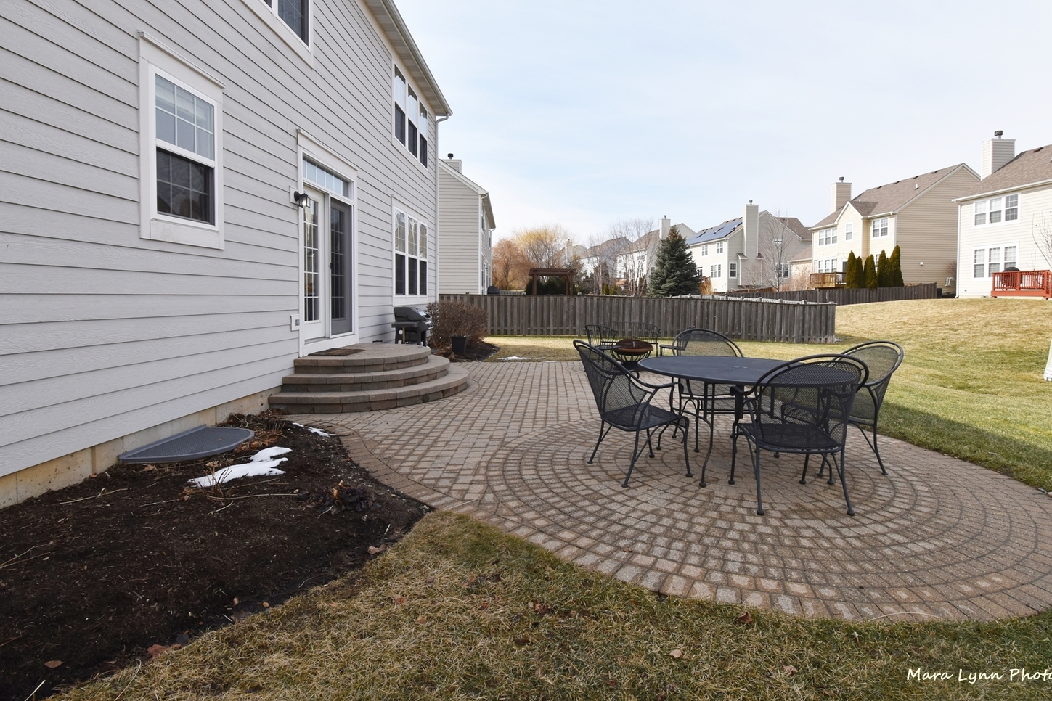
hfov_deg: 86.0
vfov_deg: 63.6
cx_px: 545
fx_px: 563
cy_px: 311
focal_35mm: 19
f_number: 10
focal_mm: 11.5
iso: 200
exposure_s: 1/400
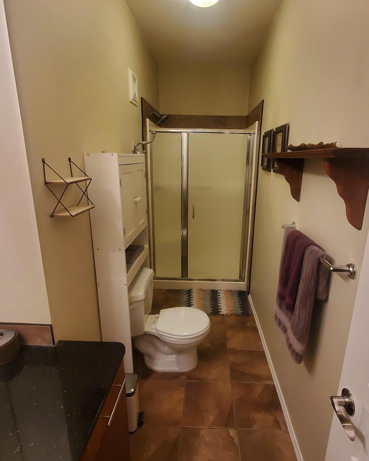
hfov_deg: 73.4
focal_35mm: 18
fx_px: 246
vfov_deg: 86.3
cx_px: 210
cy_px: 221
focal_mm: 1.8
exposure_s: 1/60
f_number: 2.2
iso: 250
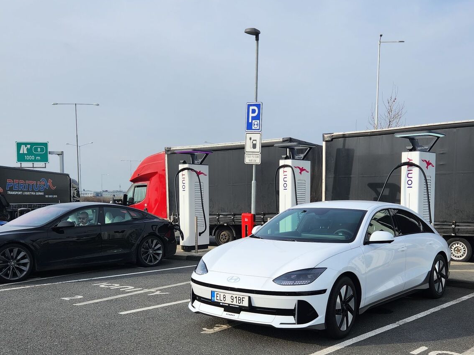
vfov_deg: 36.6
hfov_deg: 47.8
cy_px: 223
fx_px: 534
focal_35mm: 39
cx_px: 261
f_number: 1.8
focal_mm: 5.4
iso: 20
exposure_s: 1/1225
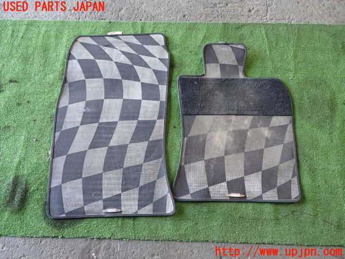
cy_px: 130
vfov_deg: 46.8
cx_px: 172
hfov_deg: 60.0
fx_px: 299
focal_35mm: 30
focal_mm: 5.4
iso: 500
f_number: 2.3
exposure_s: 1/80
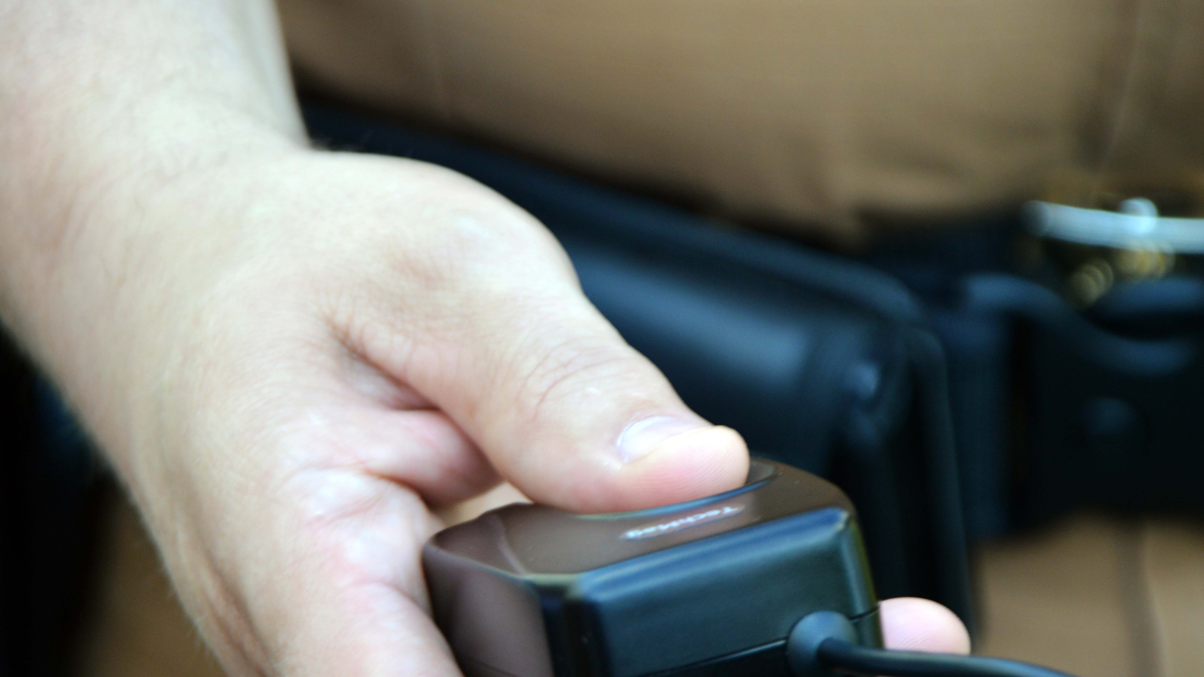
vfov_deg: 5.0
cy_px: 439
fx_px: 7681
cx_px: 593
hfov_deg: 9.0
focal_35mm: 241
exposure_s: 1/100
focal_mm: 135
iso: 400
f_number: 5.6
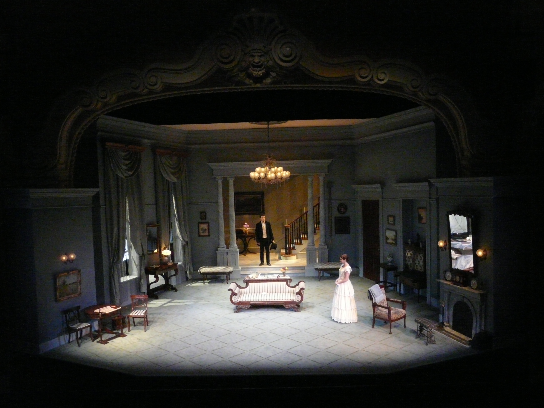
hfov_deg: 47.9
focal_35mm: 39
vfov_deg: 36.8
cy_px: 204
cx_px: 272
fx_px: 613
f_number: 3.2
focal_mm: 6.4
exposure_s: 1/30
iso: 800
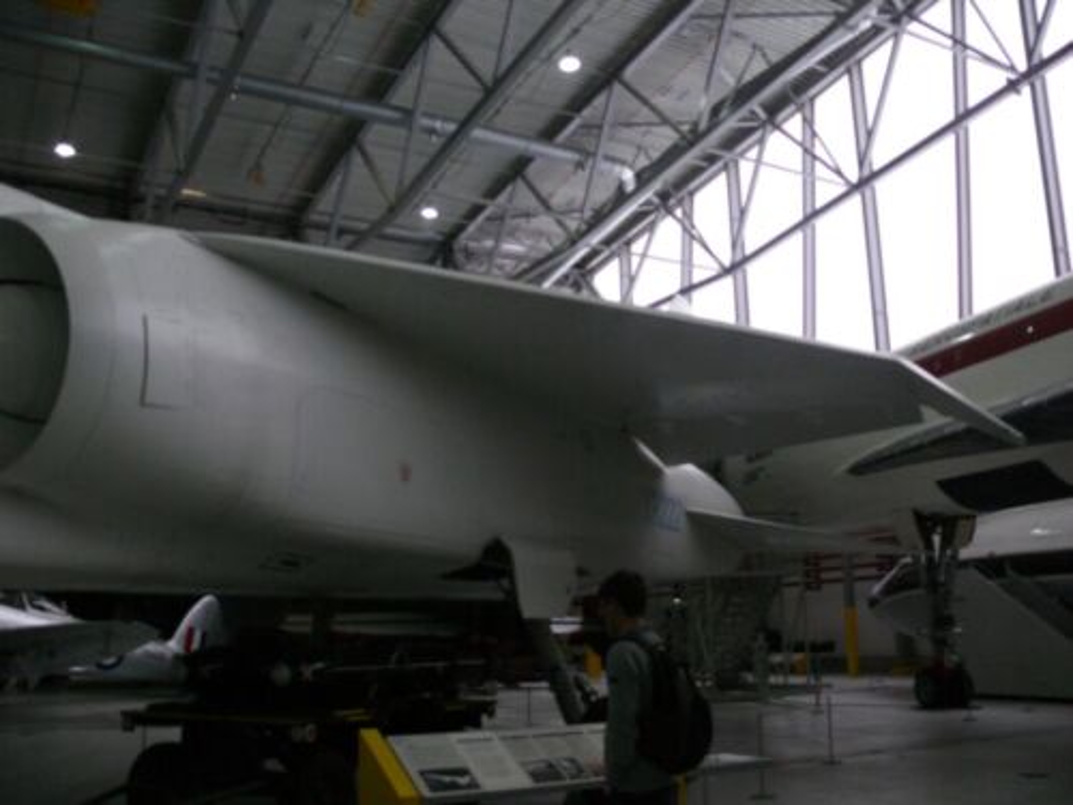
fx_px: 1085
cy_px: 402
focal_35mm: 35
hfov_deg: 52.6
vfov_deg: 40.7
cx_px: 536
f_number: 2.8
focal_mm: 7.4
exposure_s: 1/125
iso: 320
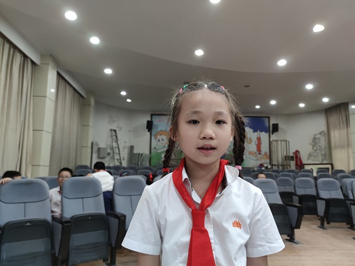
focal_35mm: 24
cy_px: 133
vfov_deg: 56.8
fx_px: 246
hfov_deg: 71.6
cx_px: 178
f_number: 1.69
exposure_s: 1/50
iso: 403
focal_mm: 6.72
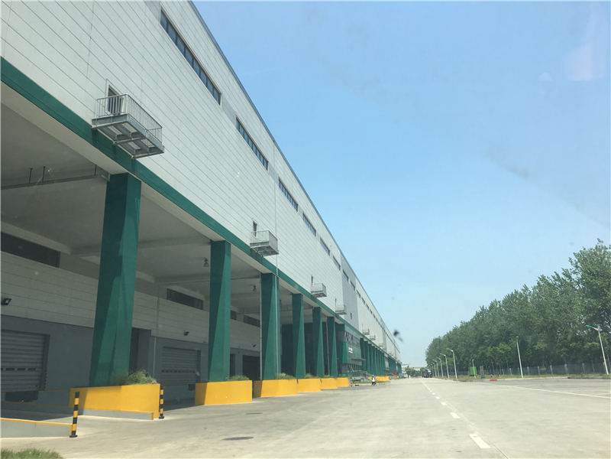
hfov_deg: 61.7
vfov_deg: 48.2
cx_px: 306
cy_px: 230
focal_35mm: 29
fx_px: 512
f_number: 2.2
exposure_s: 1/1241
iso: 25
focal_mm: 4.15
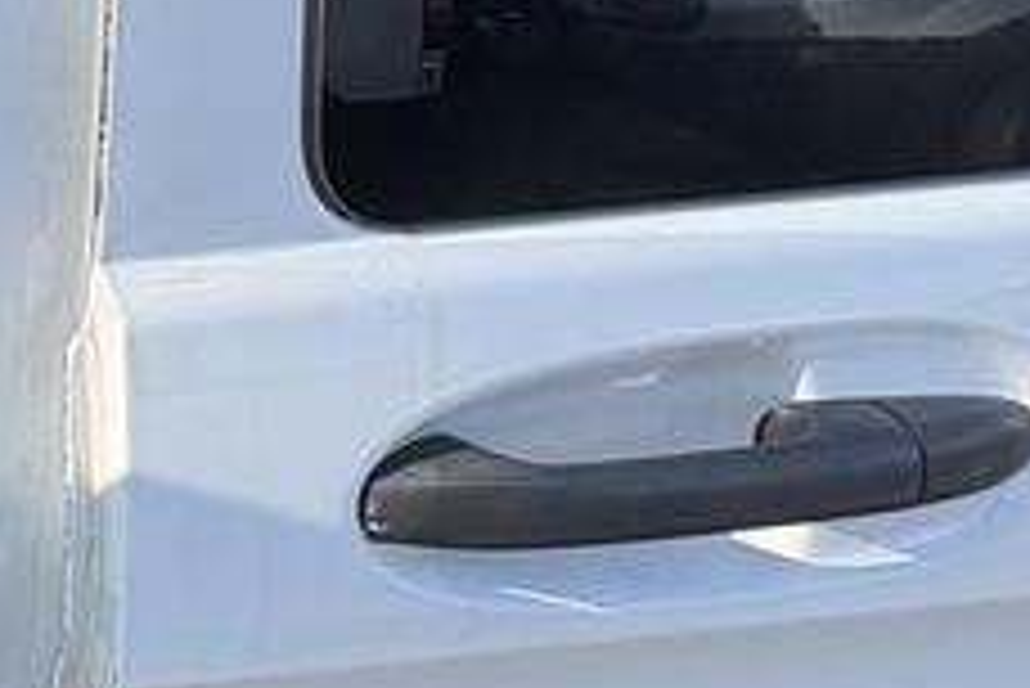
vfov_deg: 23.6
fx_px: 1632
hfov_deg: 25.0
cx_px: -585
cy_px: 180
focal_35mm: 57
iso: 40
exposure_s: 1/448
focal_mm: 2.22
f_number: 2.2
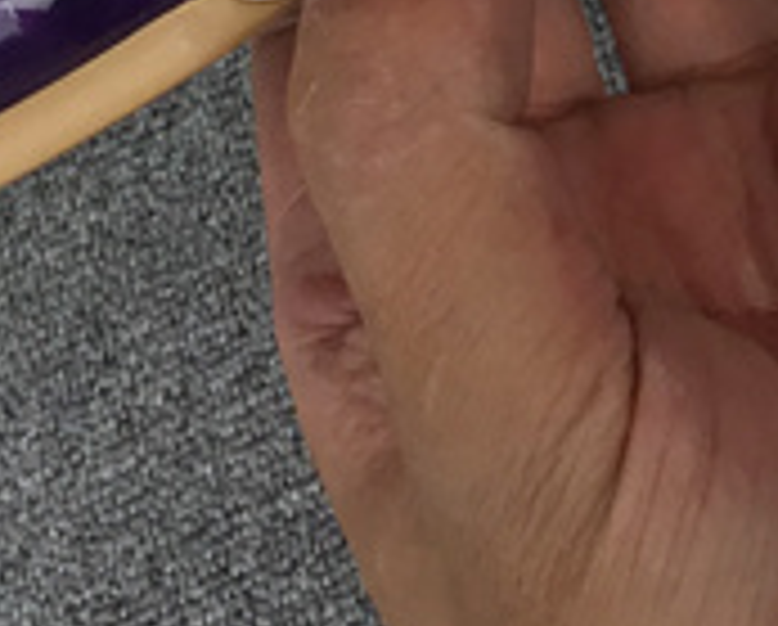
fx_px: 3621
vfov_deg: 9.0
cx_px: 391
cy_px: -822
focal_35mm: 157
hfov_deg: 12.3
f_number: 2.4
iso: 25
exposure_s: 1/905
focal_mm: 3.3
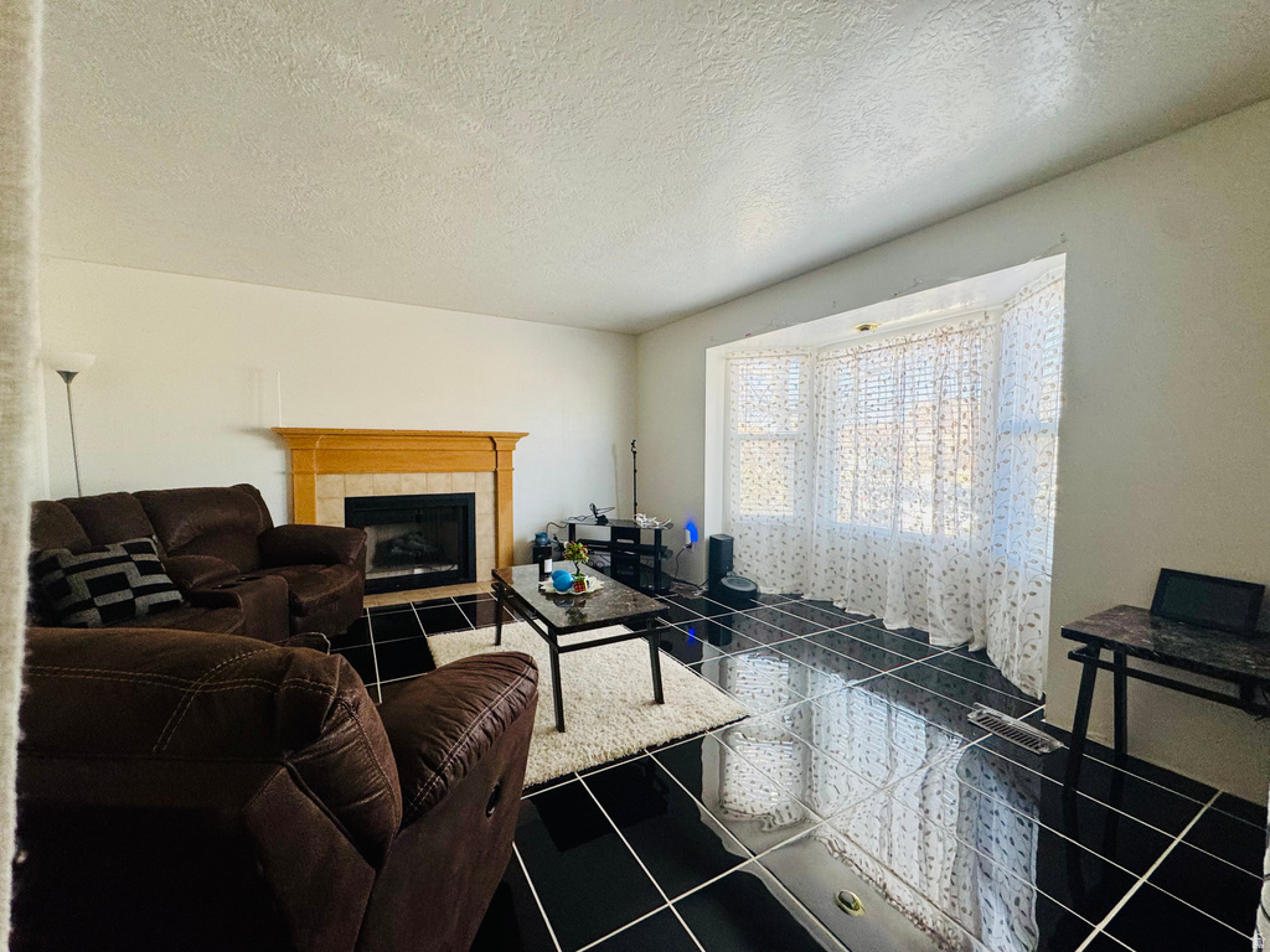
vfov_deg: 85.7
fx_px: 514
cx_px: 635
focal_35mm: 14
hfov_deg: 102.1
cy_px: 476
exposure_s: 1/99
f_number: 2.2
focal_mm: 2.22
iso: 160
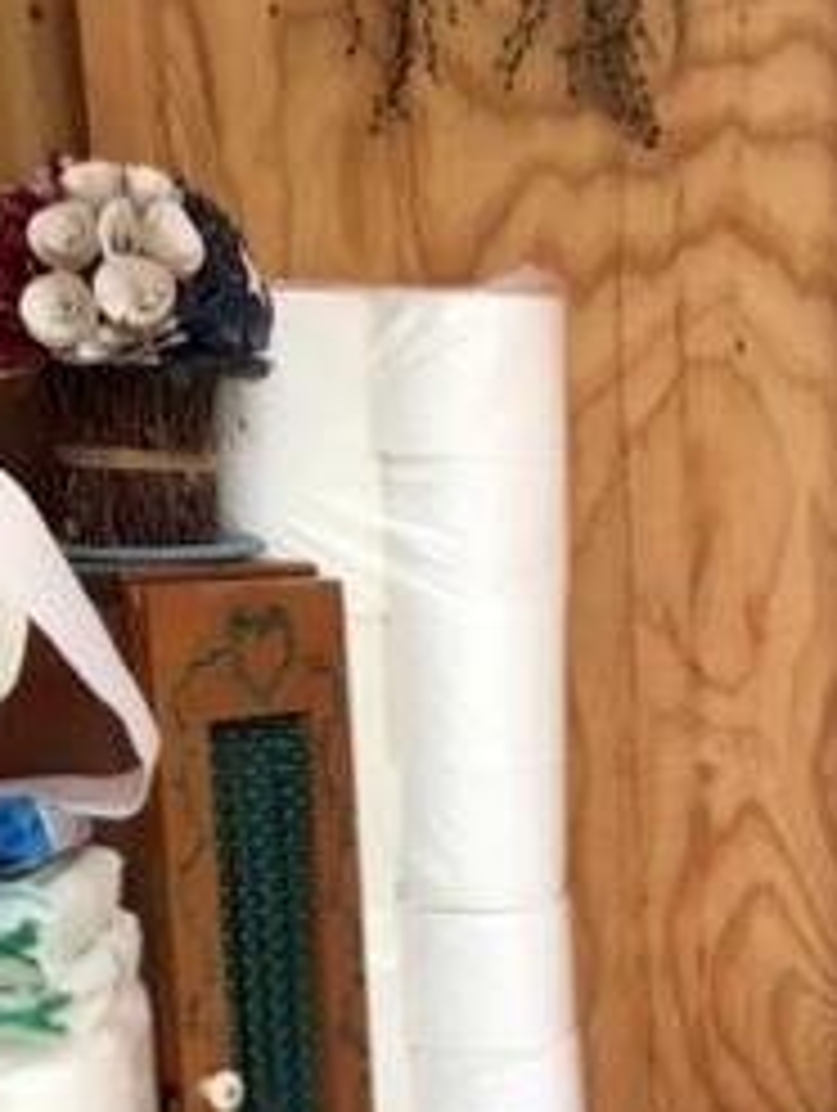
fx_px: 2412
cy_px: 1171
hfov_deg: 18.9
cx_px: 936
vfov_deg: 24.5
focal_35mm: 75
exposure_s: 1/30
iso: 50
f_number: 2.2
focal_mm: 4.15
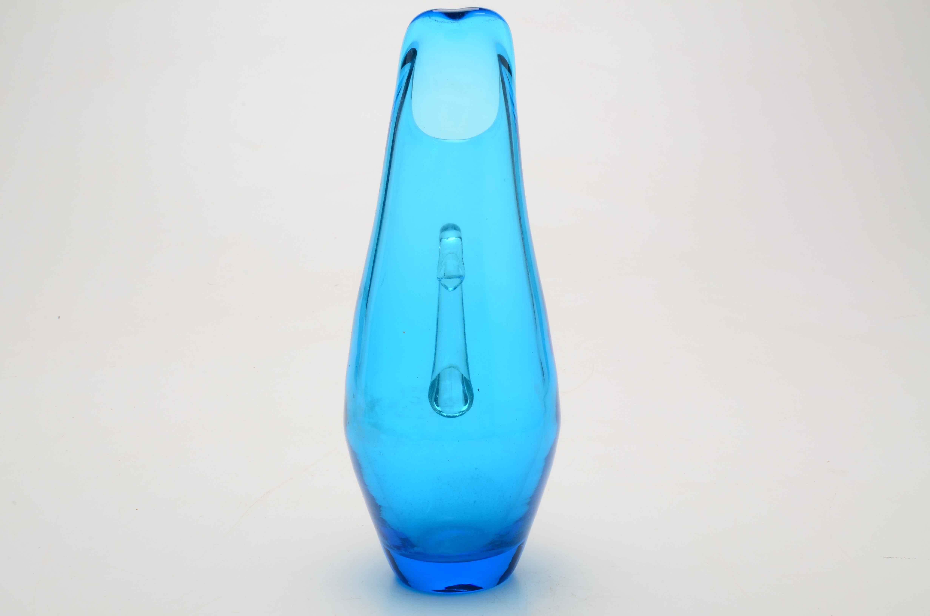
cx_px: 465
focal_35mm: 45
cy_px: 308
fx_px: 1160
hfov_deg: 43.7
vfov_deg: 29.7
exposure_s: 1/160
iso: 100
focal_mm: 30
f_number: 29
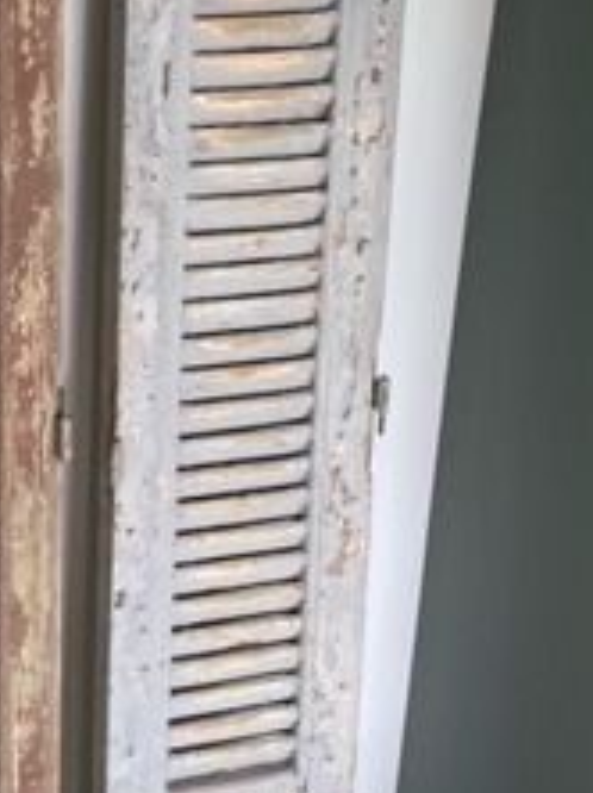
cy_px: 214
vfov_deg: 25.8
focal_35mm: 75
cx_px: 57
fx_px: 1716
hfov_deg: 19.2
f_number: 1.8
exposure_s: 1/100
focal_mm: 4.25
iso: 125
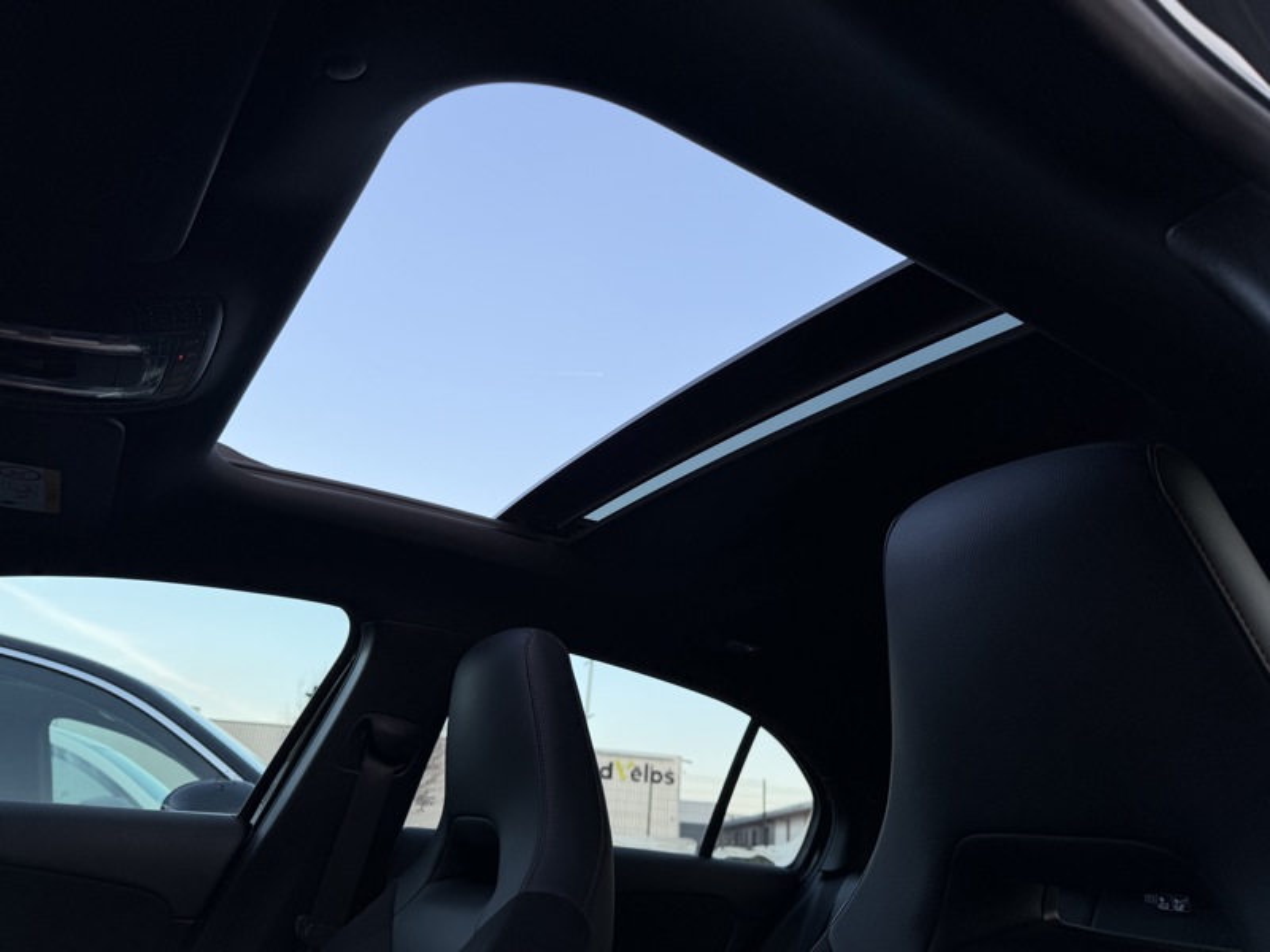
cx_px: 635
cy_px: 476
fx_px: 881
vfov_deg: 56.8
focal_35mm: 24
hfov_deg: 71.6
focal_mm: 6.76
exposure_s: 1/504
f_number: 1.78
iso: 80
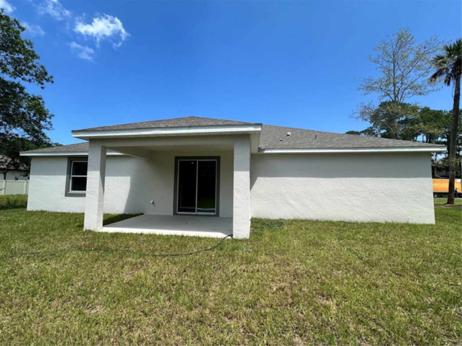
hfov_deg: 102.1
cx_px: 231
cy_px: 173
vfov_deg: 85.7
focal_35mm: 14
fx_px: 187
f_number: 2.2
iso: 50
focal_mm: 2.22
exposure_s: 1/2020
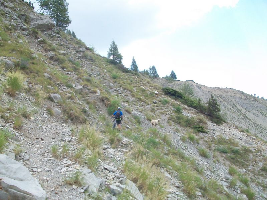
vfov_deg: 41.8
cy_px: 100
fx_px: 262
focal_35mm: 34
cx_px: 134
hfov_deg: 54.0
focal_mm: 5.7
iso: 80
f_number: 2.8
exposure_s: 1/500
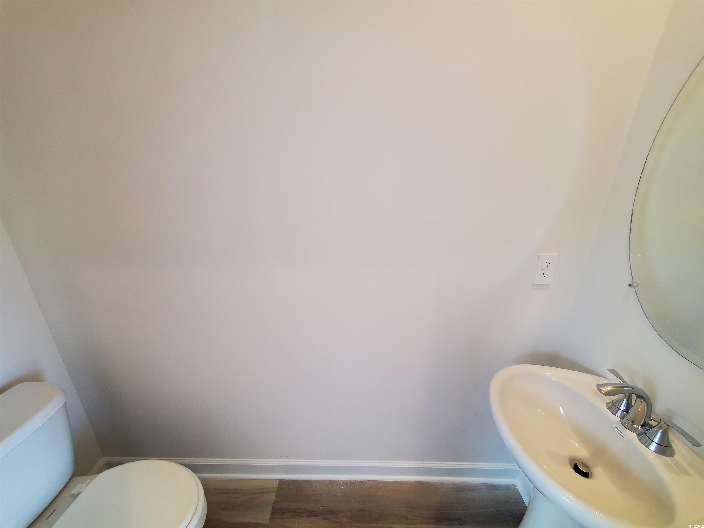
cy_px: 264
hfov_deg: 106.2
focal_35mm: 13
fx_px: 264
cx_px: 352
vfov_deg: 89.9
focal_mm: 1.8
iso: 125
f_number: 2.2
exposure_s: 1/60
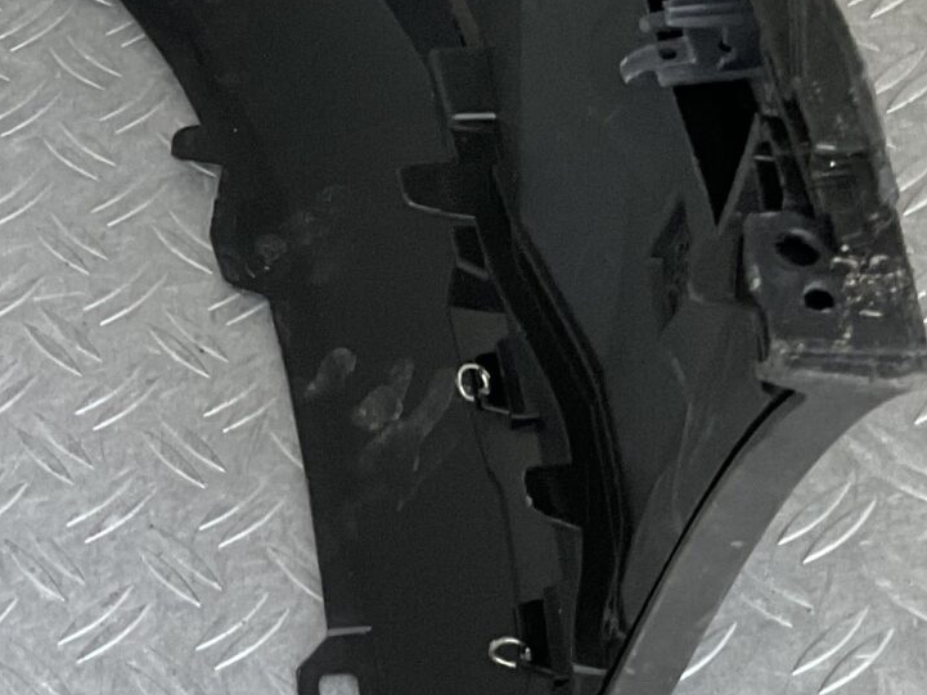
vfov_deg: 14.1
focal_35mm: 103
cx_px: -491
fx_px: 2759
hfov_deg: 17.1
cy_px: -54
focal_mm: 3
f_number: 1.8
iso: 80
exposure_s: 1/60
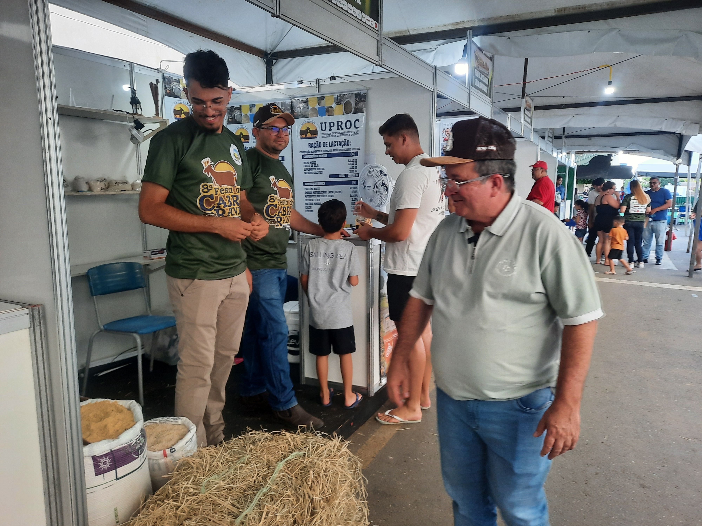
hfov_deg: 69.4
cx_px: 351
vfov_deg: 54.9
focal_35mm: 25
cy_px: 263
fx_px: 507
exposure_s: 1/60
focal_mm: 4.6
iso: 125
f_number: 2
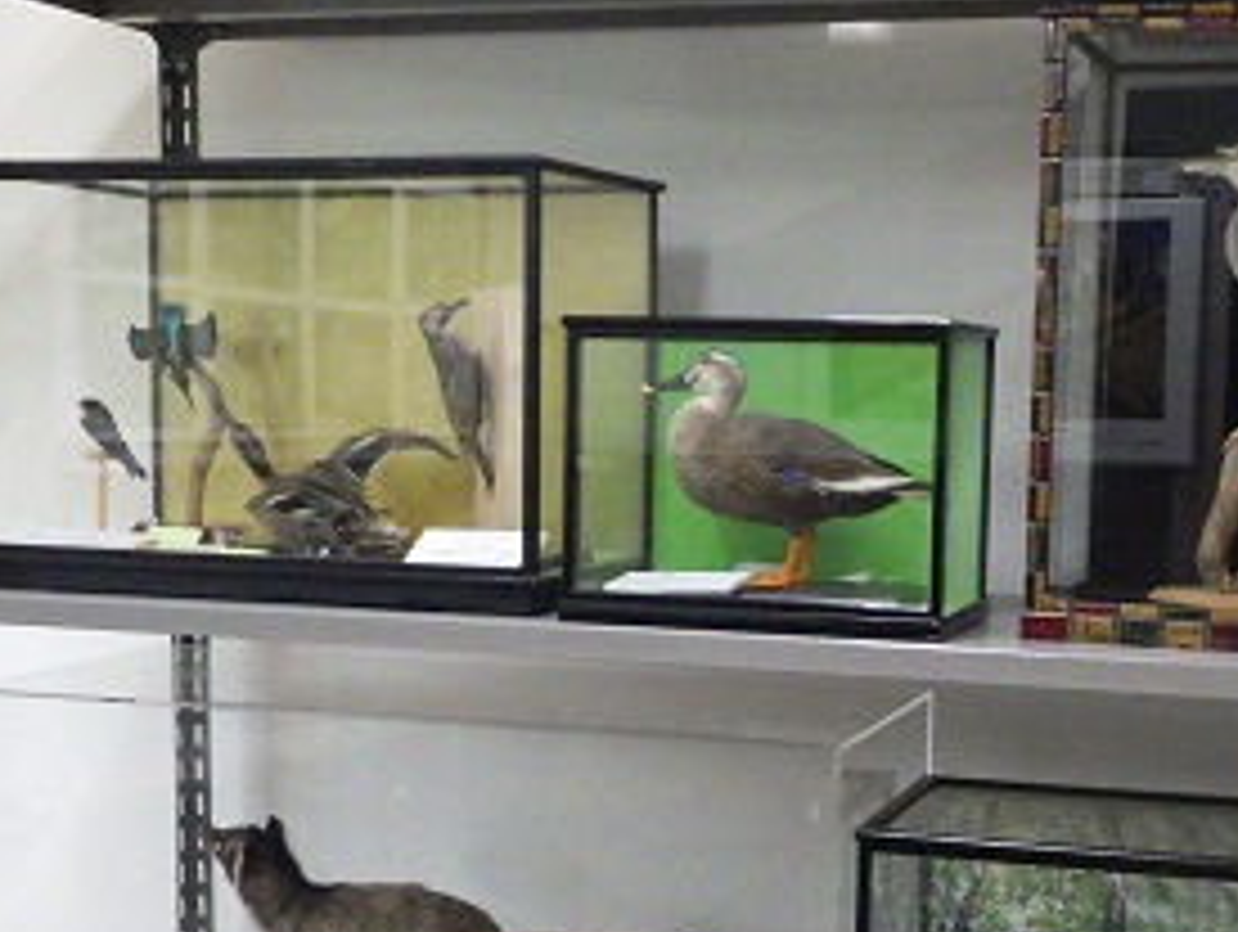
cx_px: 747
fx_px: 2184
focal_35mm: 61
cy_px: 662
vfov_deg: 23.9
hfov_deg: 31.5
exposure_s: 1/50
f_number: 4.2
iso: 1250
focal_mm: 7.5
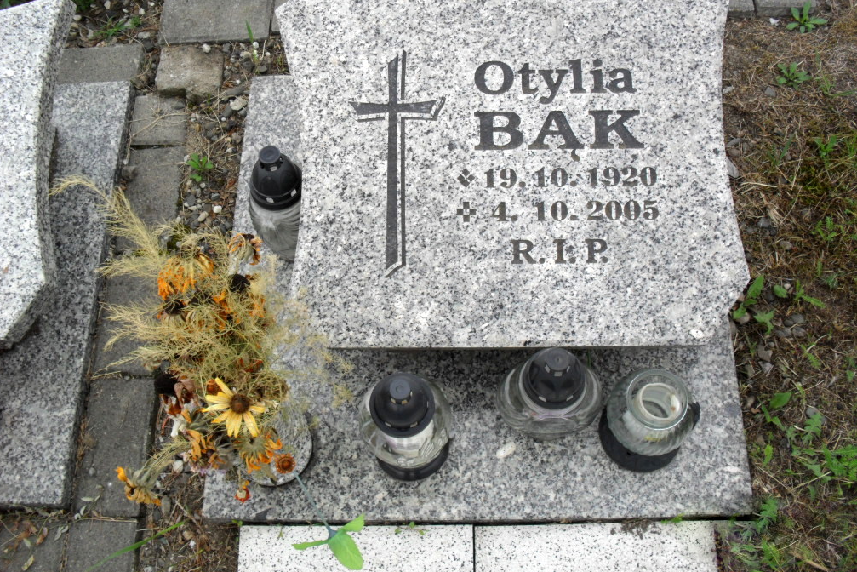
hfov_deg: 51.9
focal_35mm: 37
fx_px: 881
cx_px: 430
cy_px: 265
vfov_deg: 35.9
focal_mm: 6.3
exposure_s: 1/350
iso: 100
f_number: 3.2
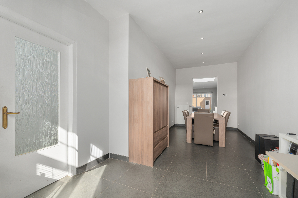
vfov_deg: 81.2
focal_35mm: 14
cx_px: 149
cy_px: 99
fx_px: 116
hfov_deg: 104.3
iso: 250
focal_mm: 14
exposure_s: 1/250
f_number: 11
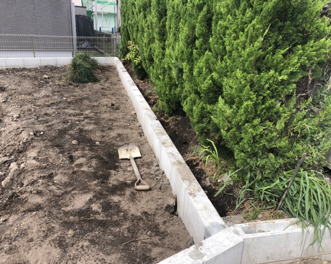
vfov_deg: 48.5
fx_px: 294
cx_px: 178
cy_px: 135
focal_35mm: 30
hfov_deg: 58.7
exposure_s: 1/607
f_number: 1.8
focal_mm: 3.99
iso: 20
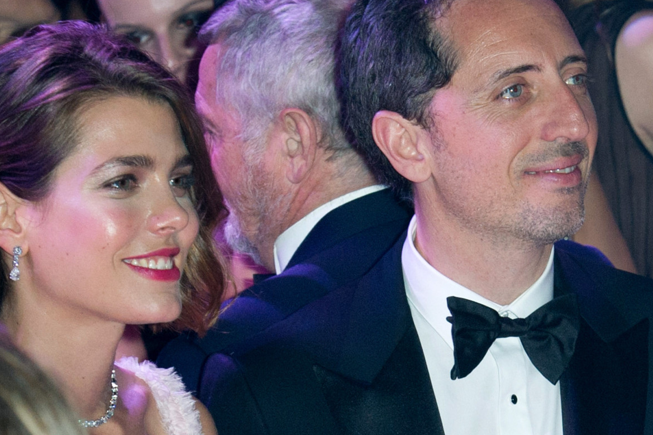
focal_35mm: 134
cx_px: 267
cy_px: 214
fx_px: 2430
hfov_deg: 15.3
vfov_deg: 10.2
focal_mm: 102
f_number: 5.6
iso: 2000
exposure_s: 1/250
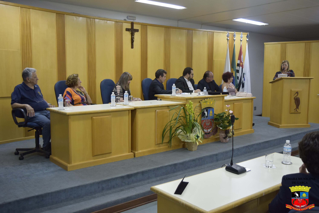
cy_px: 106
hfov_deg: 53.1
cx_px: 160
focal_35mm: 36
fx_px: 319
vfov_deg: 36.9
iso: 1000
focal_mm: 24
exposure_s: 1/160
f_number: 4
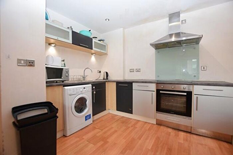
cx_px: 116
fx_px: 97
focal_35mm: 15
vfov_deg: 77.3
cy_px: 78
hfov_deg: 100.4
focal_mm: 10
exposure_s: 1/100
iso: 800
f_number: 5
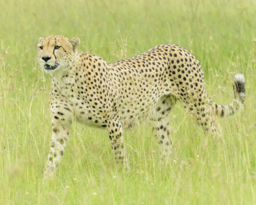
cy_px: 102
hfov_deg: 7.1
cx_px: 104
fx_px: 2068
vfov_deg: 5.7
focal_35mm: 273
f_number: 10
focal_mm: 240
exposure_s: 1/1000
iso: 5000
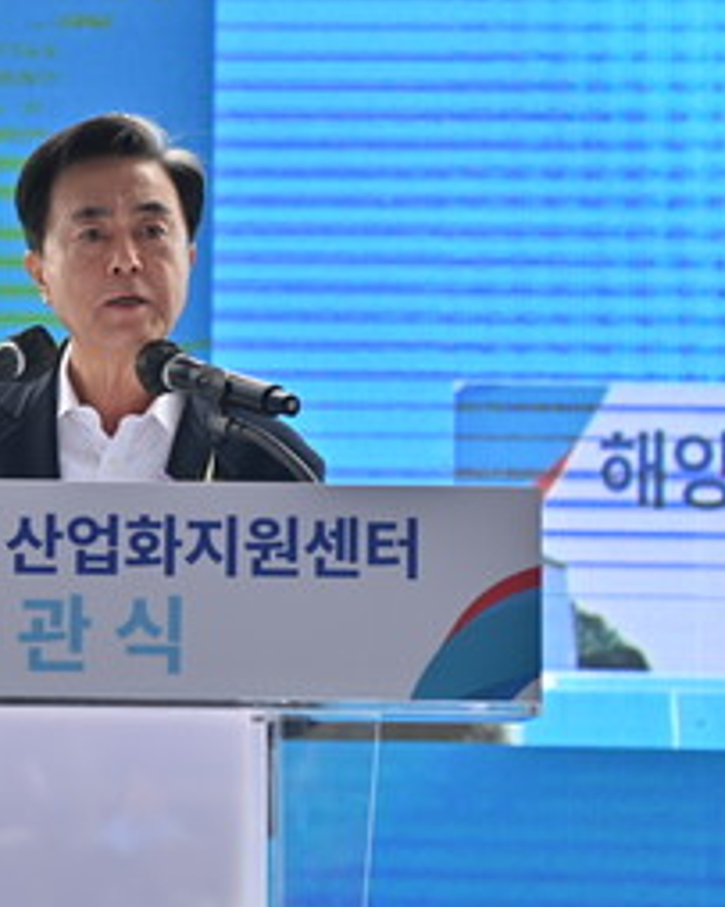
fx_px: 4160
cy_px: 336
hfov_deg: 9.9
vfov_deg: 12.4
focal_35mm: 155
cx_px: 154
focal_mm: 70
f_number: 3.5
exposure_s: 1/250
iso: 100
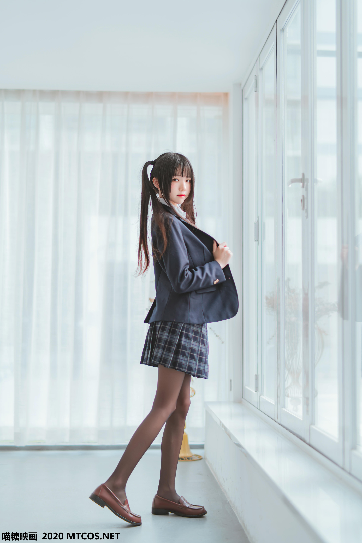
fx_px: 754
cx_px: 181
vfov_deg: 39.6
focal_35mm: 50
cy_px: 272
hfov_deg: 27.0
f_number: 1.4
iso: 100
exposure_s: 1/400
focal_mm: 50
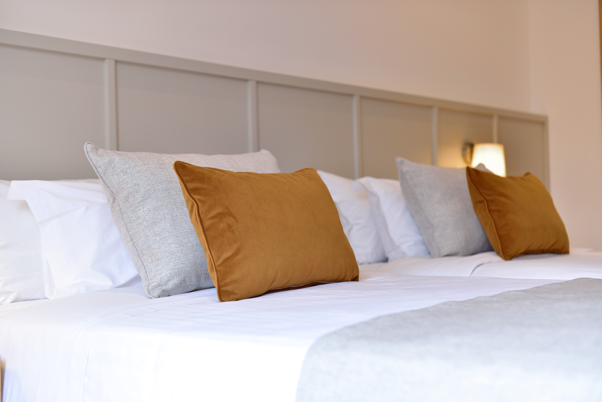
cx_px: 301
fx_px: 836
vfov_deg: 27.0
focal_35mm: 50
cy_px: 201
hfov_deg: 39.6
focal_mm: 50
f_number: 2.5
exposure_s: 1/100
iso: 250
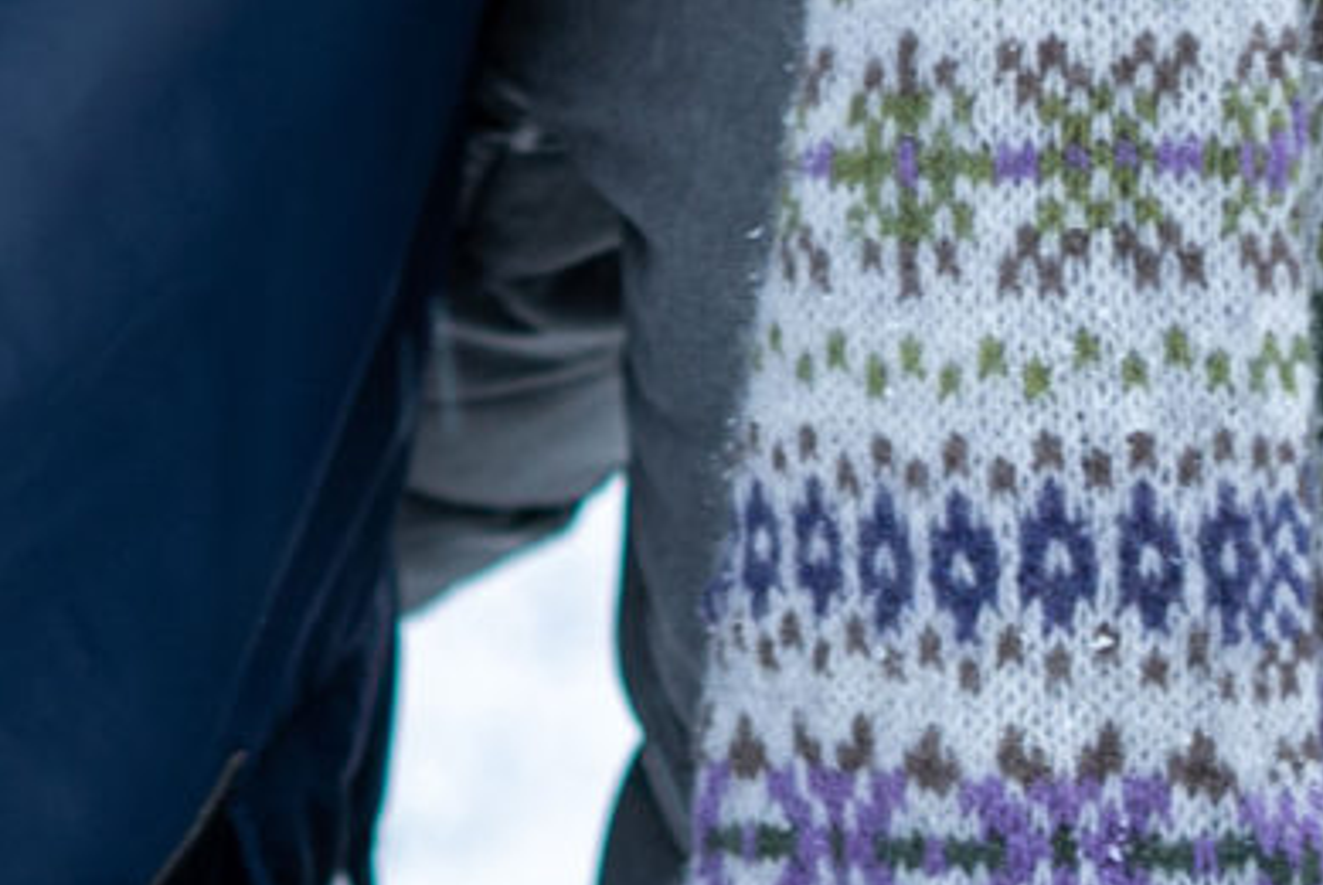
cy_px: -1265
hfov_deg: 7.8
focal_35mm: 263
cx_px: 374
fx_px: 9672
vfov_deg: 5.1
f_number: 2
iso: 100
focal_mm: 40
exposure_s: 1/50
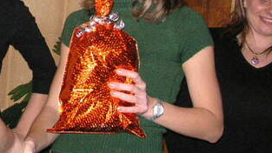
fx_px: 743
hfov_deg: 20.0
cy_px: -36
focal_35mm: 103
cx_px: -15
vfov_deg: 11.5
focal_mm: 6.1
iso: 160
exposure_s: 1/45
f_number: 2.8
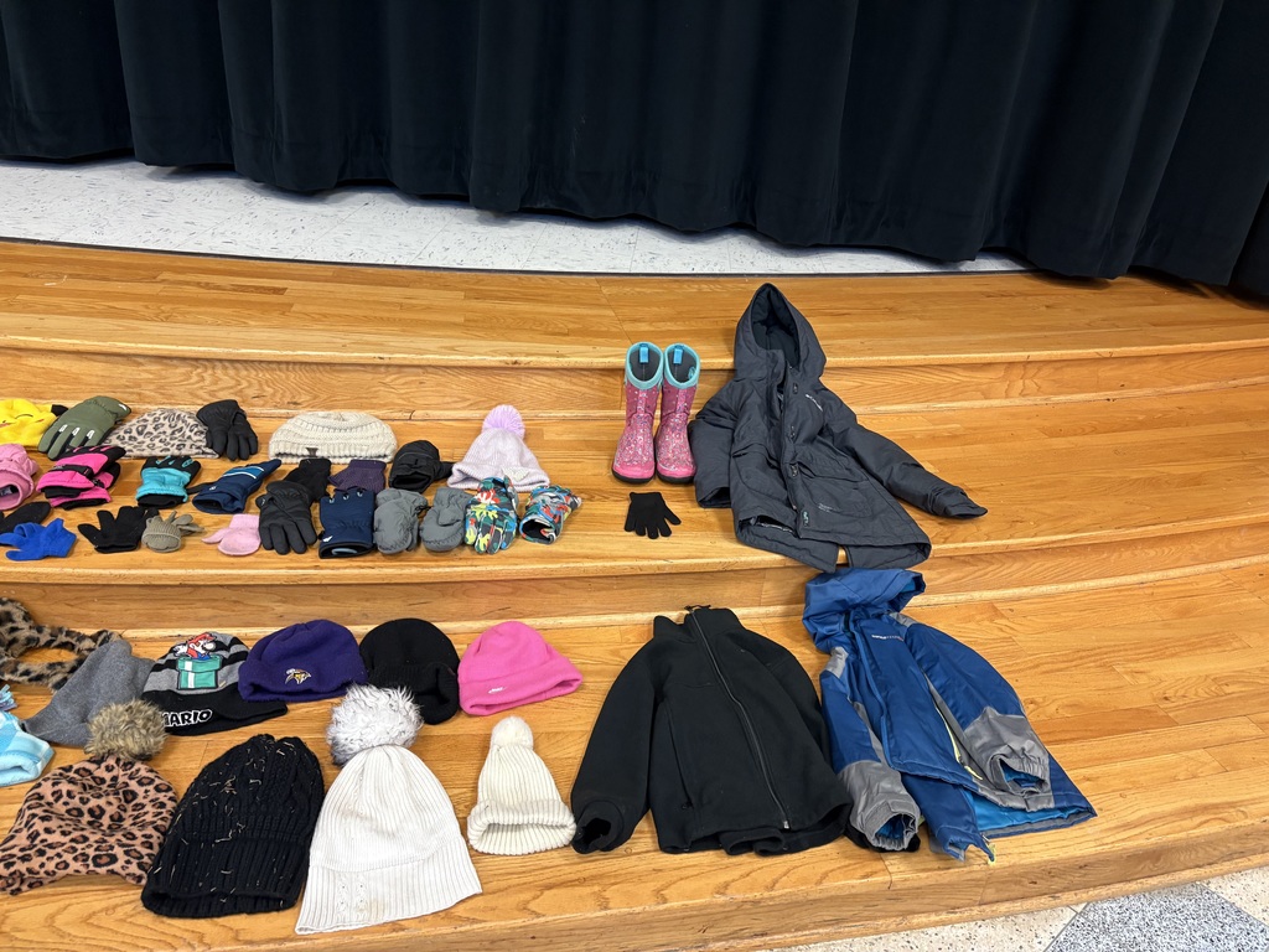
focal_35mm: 26
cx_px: 634
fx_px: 953
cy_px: 476
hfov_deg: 67.3
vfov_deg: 53.1
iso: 250
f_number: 1.6
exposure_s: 1/60
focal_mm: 5.96
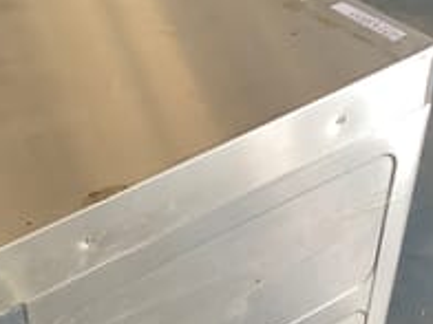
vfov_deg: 18.5
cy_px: 270
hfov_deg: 24.1
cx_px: 57
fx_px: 988
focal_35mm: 79
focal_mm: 3.3
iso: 250
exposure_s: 1/50
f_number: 2.4
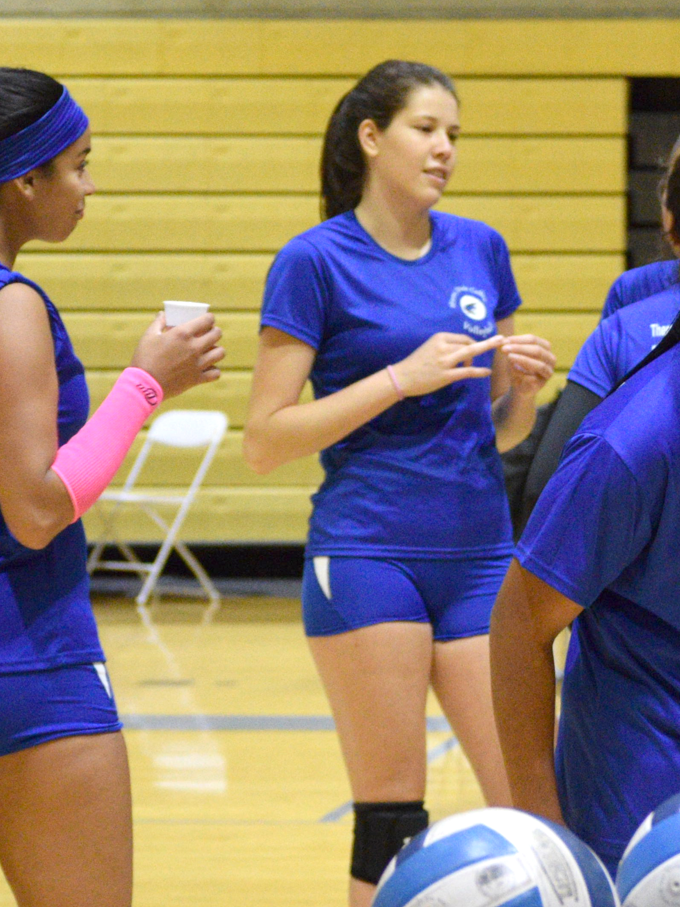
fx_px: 6418
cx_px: 1030
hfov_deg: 6.0
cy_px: 421
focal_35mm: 245
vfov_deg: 8.1
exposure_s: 1/400
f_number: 4
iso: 3200
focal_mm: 60
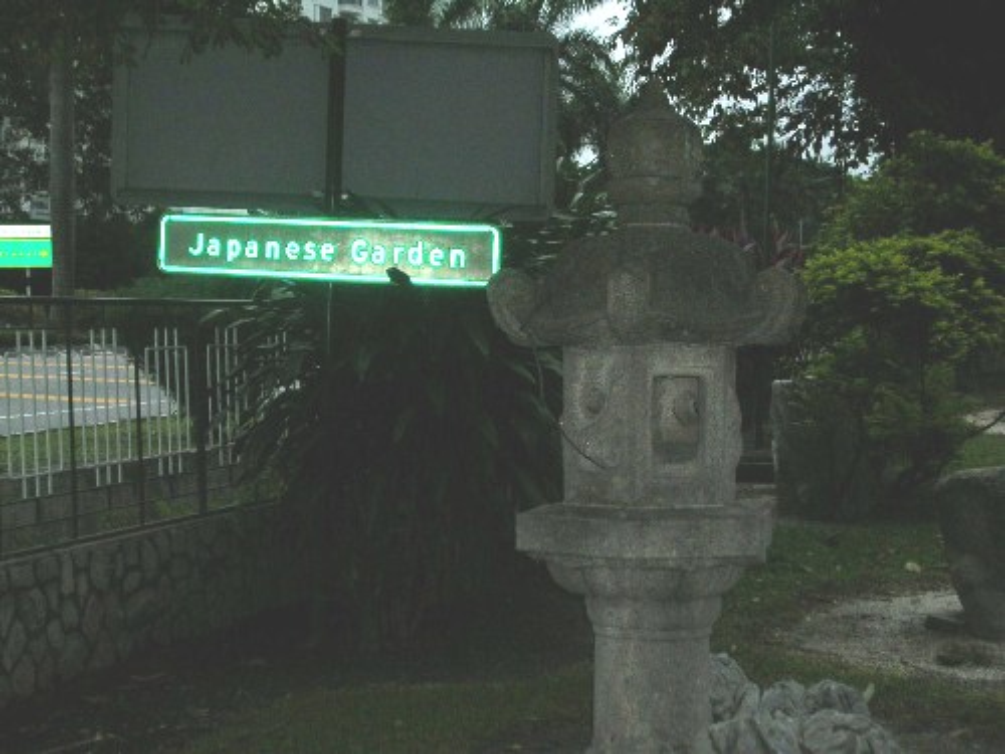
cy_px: 377
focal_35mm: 67
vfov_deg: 21.9
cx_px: 502
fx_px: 1945
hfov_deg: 29.0
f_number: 3.6
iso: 59
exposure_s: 1/60.1
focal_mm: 10.2
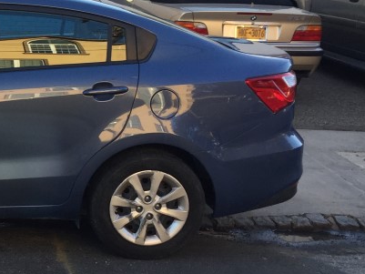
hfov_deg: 23.6
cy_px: 102
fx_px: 781
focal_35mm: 74
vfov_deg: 19.9
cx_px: -92
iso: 32
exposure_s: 1/265
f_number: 2.2
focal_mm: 4.15
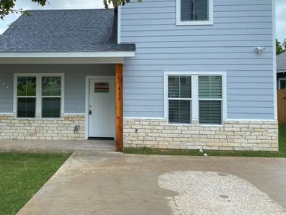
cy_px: 78
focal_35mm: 34
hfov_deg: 53.3
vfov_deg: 41.5
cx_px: 105
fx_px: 281
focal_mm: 4.25
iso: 32
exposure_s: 1/1206
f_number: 1.8
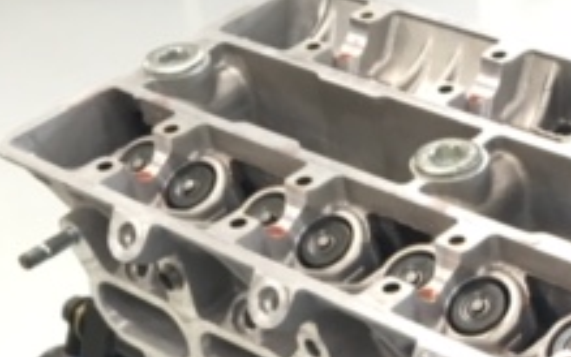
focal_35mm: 90
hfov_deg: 22.5
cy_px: 532
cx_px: 511
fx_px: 1401
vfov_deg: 13.7
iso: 64
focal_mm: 4.15
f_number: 2.2
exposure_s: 1/33
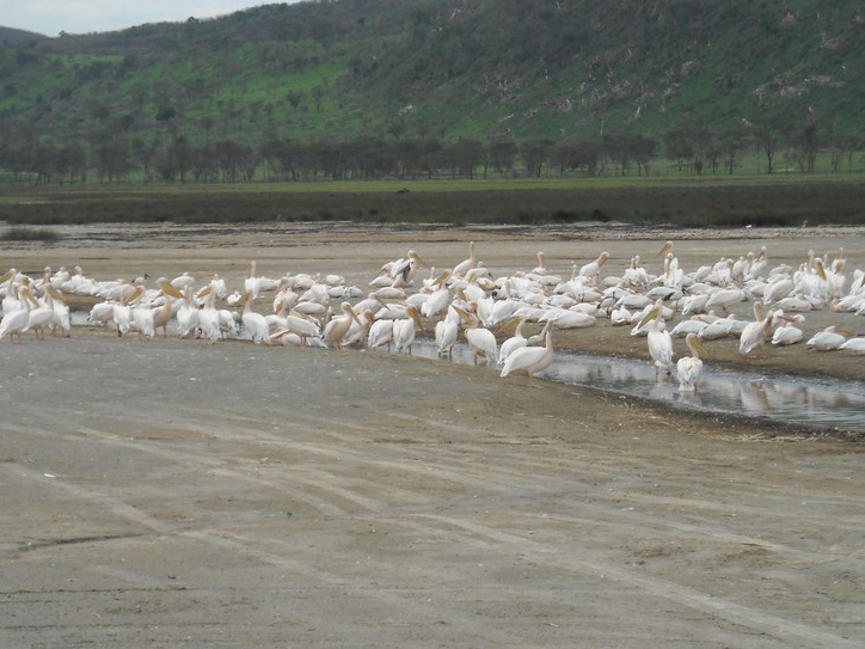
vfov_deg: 12.8
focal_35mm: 116
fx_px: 2899
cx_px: 417
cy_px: 322
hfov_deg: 17.0
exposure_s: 1/250
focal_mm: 17.1
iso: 70
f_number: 4.7
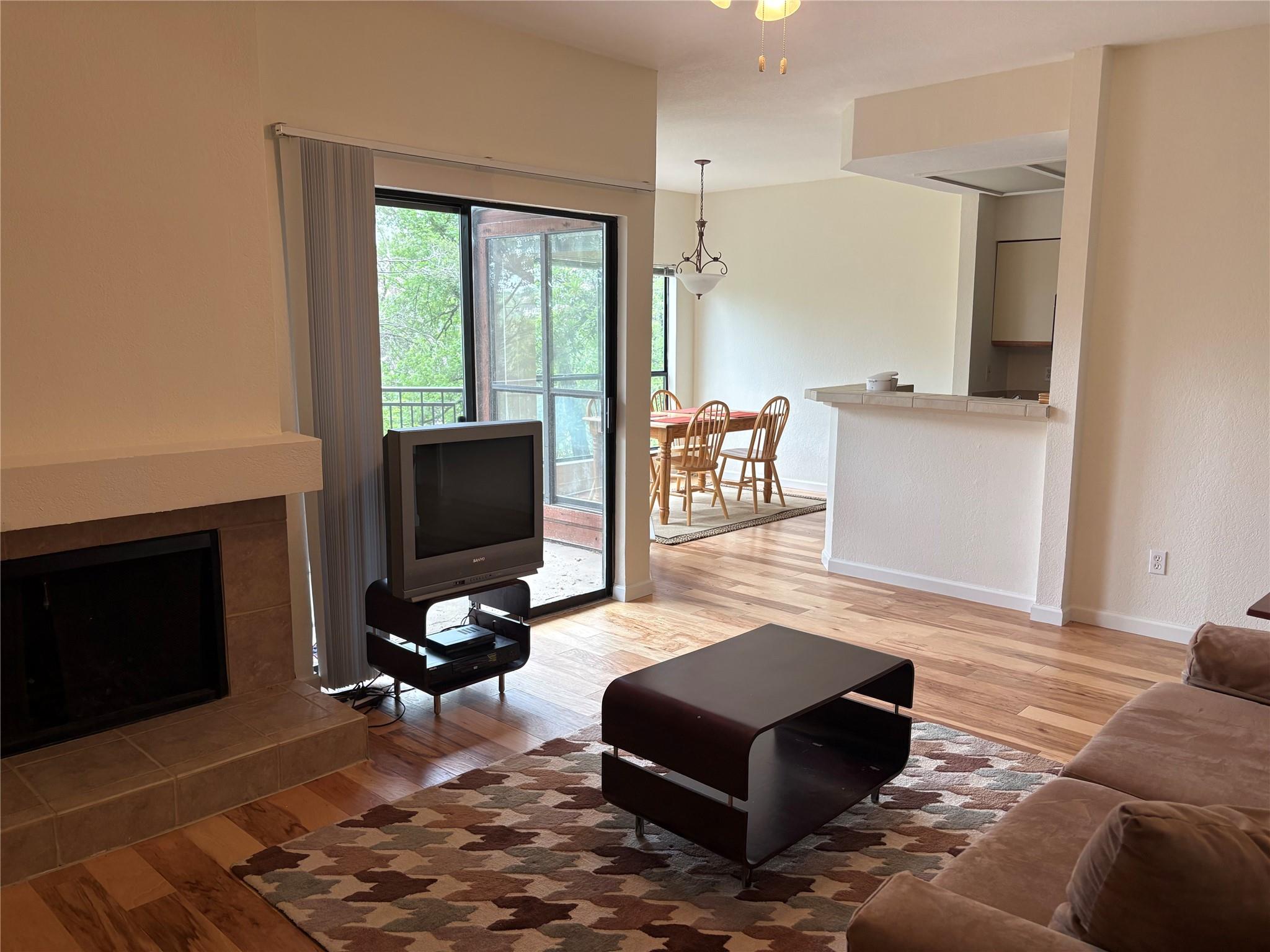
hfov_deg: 67.3
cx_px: 635
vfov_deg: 53.1
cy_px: 476
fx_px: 954
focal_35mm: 26
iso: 100
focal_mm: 5.96
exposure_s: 1/120
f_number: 1.6
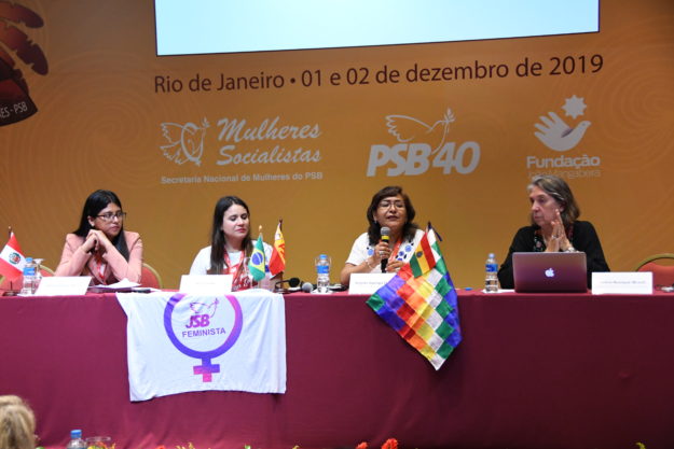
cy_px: 224
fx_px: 1292
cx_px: 337
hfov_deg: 29.2
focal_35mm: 69
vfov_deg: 19.7
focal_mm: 46
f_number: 4.5
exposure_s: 1/200
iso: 4000
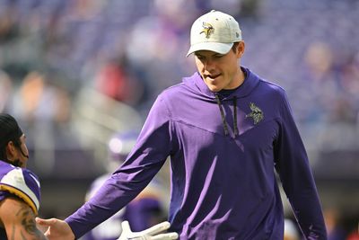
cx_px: 180
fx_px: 3990
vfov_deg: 3.4
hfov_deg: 5.2
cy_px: 120
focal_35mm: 400
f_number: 2.8
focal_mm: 400
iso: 800
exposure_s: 1/1600
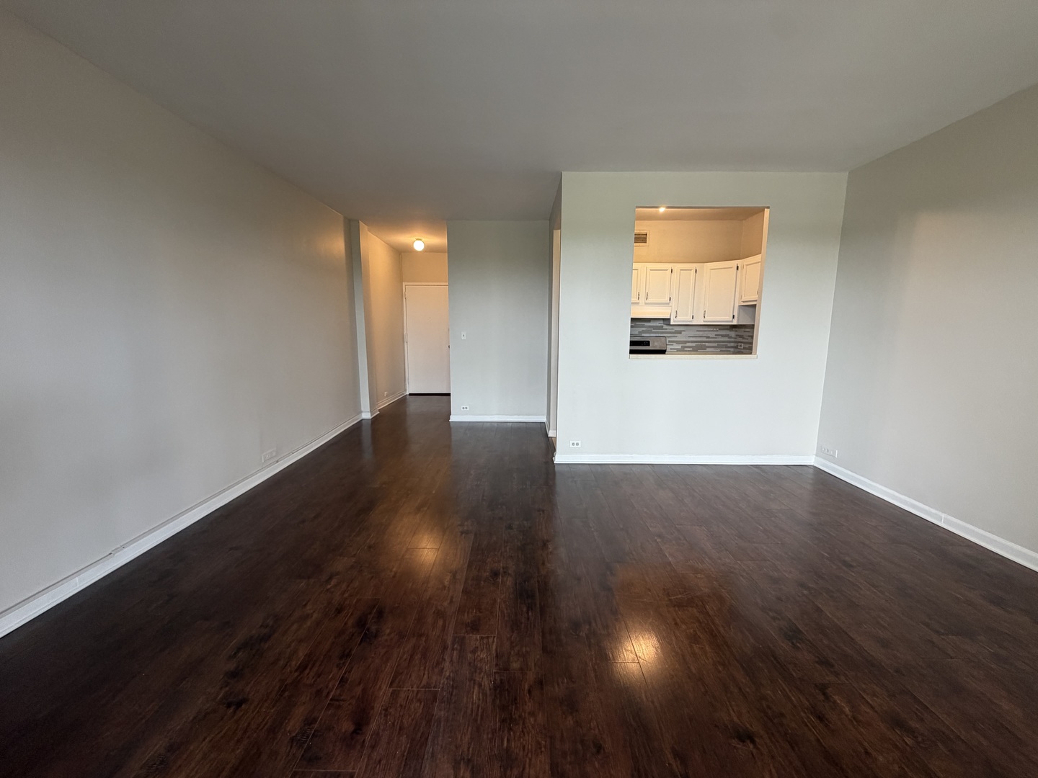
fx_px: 420
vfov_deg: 85.7
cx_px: 519
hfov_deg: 102.1
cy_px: 389
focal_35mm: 14
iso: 200
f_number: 2.2
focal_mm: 2.22
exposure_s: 1/60
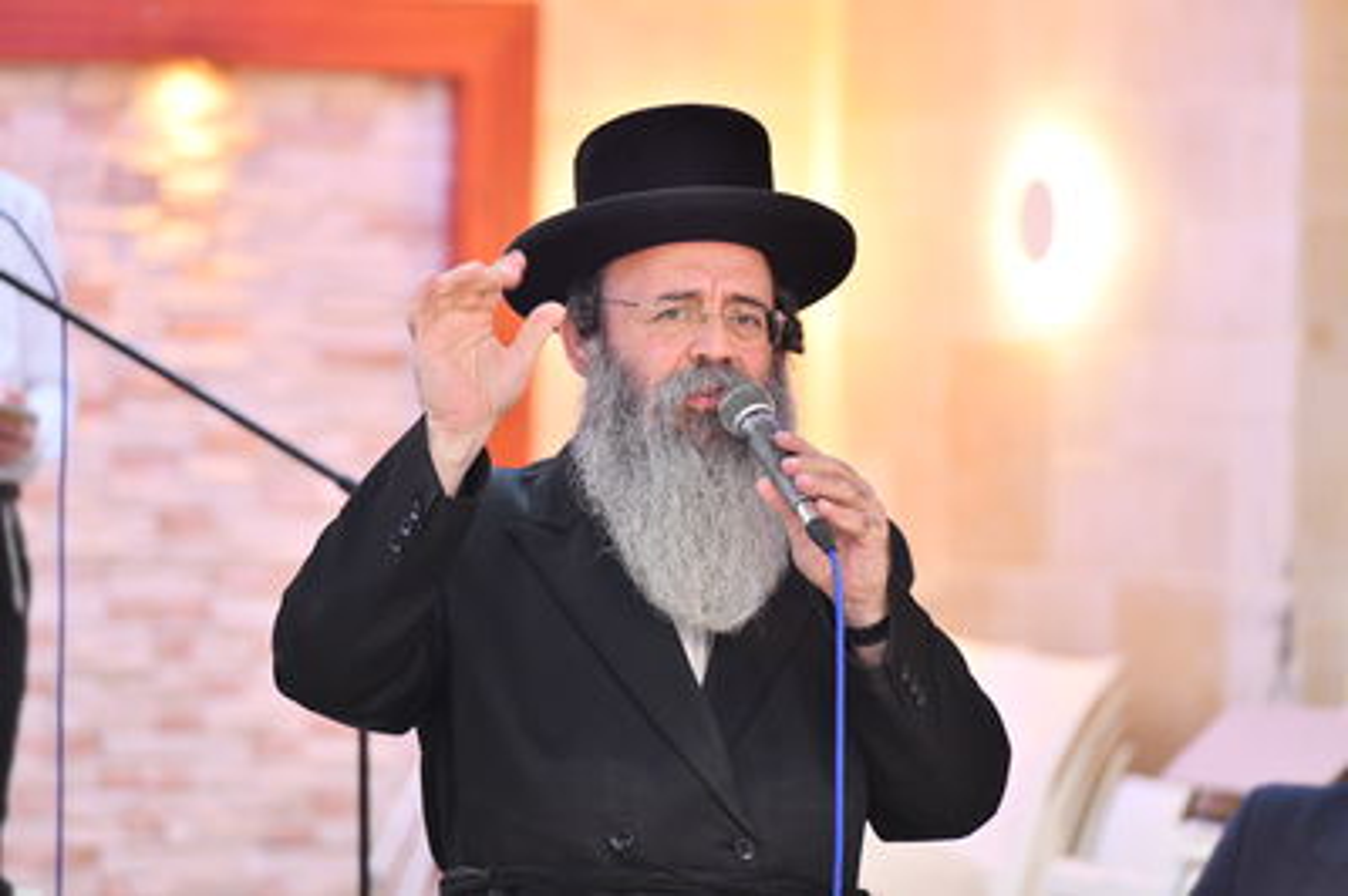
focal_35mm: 200
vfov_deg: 6.9
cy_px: 448
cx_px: 674
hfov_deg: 10.3
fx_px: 7483
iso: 1600
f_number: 5.6
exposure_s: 1/125
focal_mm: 200
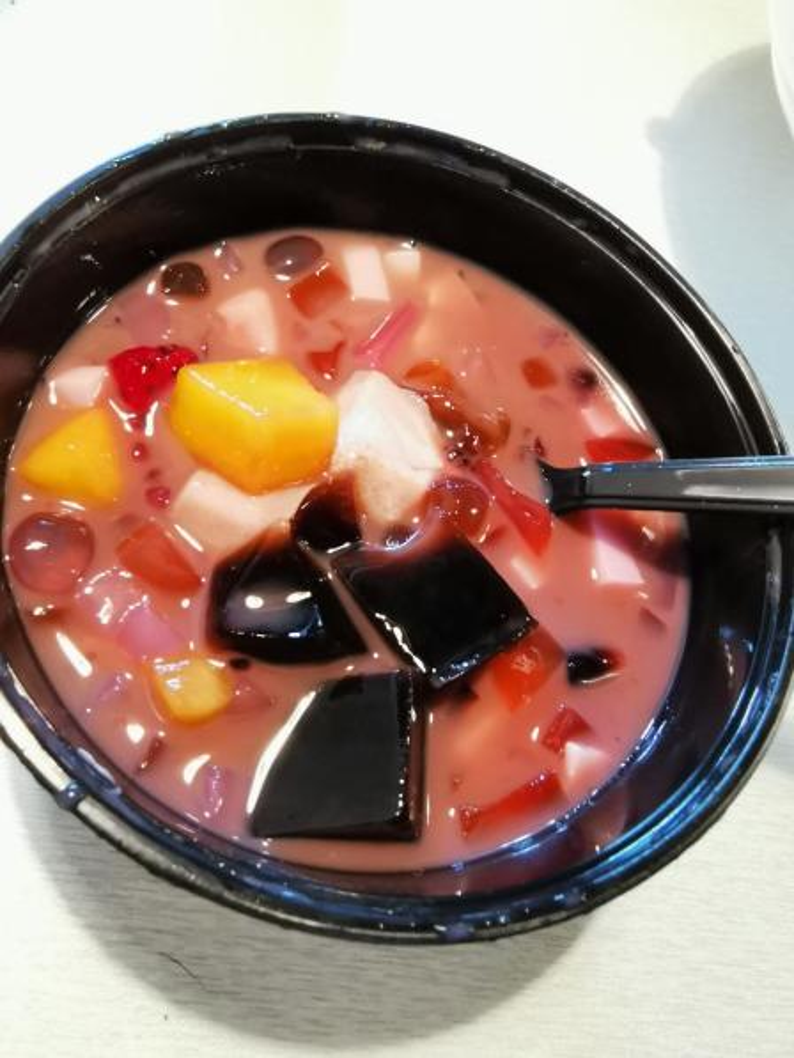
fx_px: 795
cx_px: 397
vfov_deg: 67.3
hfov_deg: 53.1
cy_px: 529
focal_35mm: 26
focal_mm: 2.26
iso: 800
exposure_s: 1/16.7
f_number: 2.2
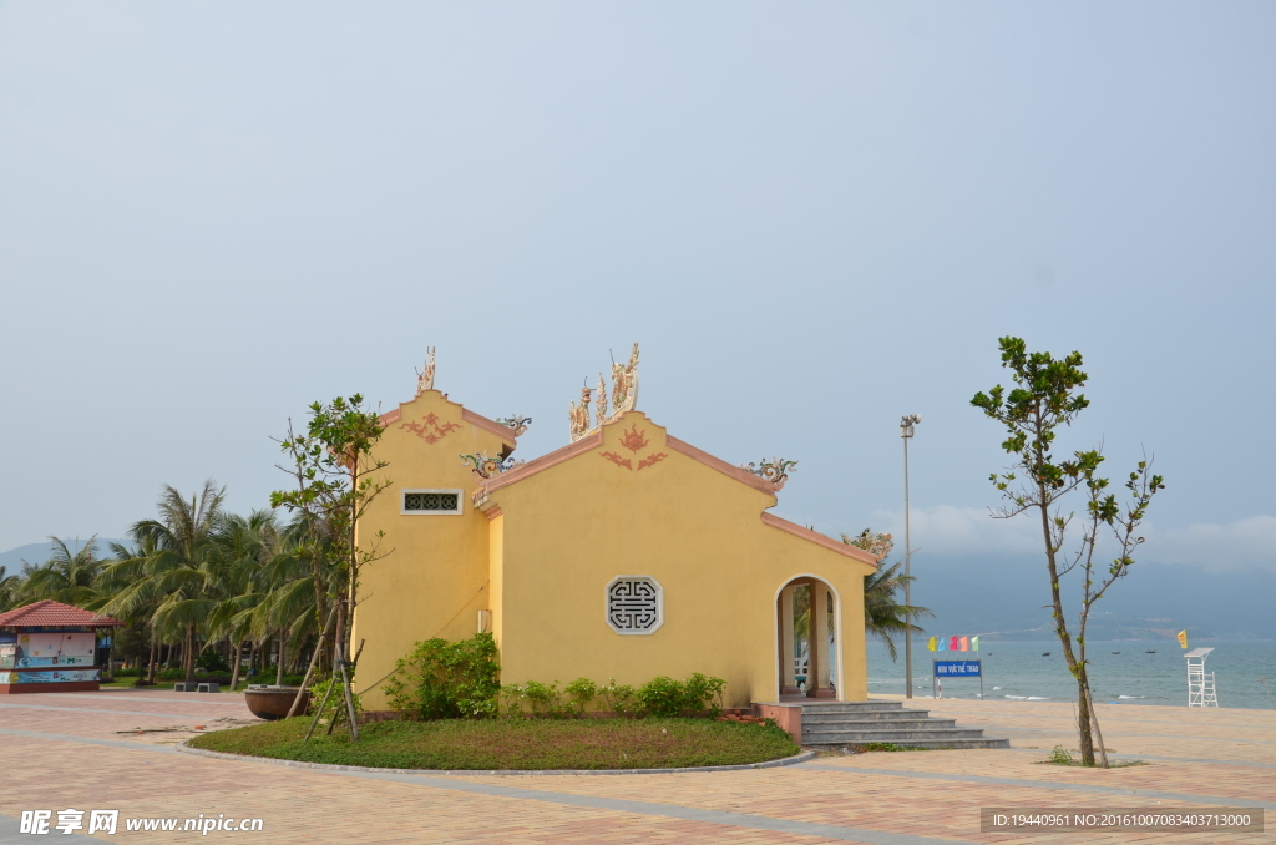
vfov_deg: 35.3
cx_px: 638
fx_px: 1326
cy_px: 422
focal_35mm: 38
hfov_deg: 51.4
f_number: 8
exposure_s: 1/250
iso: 100
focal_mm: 25
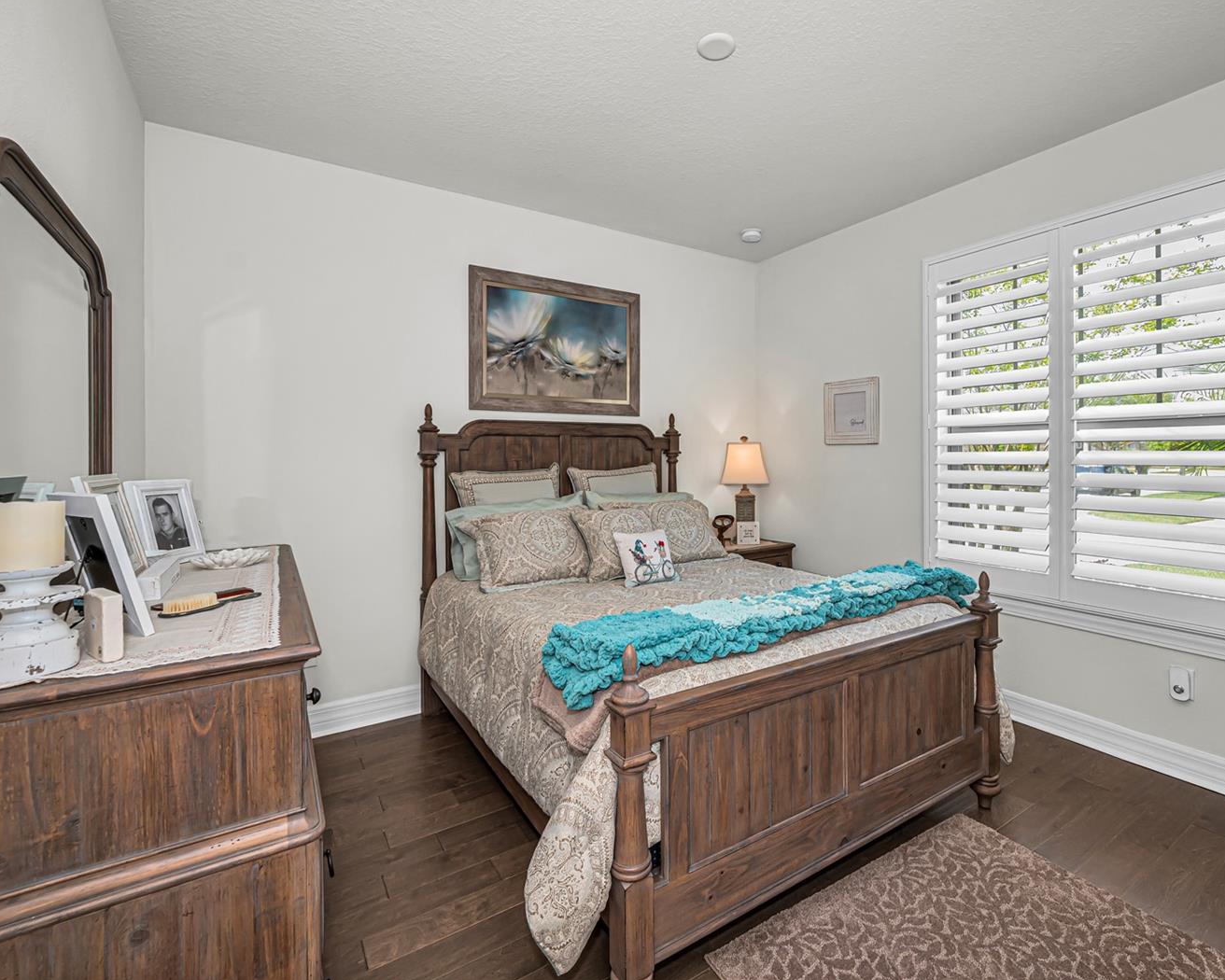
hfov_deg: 92.8
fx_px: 580
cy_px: 487
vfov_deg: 80.4
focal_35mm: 16
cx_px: 671
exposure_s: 1/80
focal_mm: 14
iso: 250
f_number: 6.3
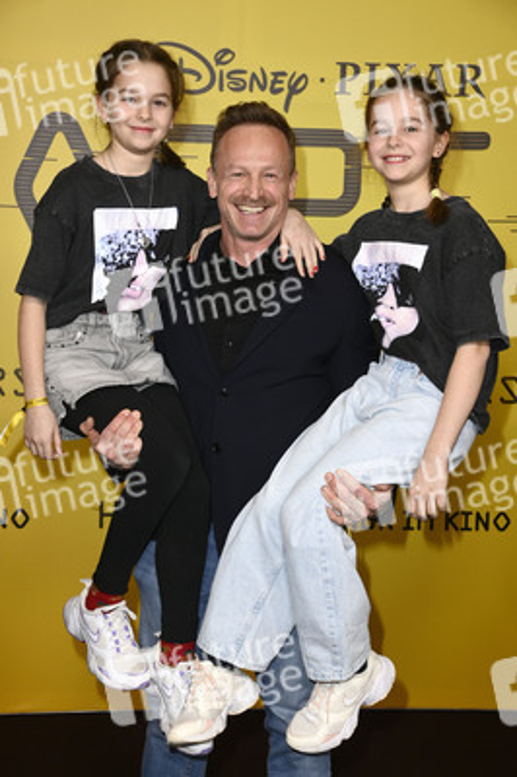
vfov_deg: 32.4
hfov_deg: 21.9
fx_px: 1338
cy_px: 388
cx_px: 258
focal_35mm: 62
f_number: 5.6
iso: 1000
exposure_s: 1/250
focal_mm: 62
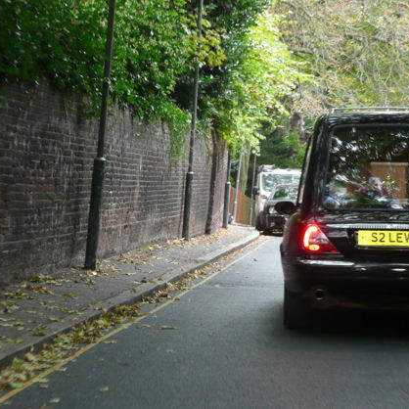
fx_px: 1885
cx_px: 250
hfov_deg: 12.4
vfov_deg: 12.4
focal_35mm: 141
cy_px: 204
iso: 200
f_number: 4.7
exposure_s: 1/30
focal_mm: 19.5
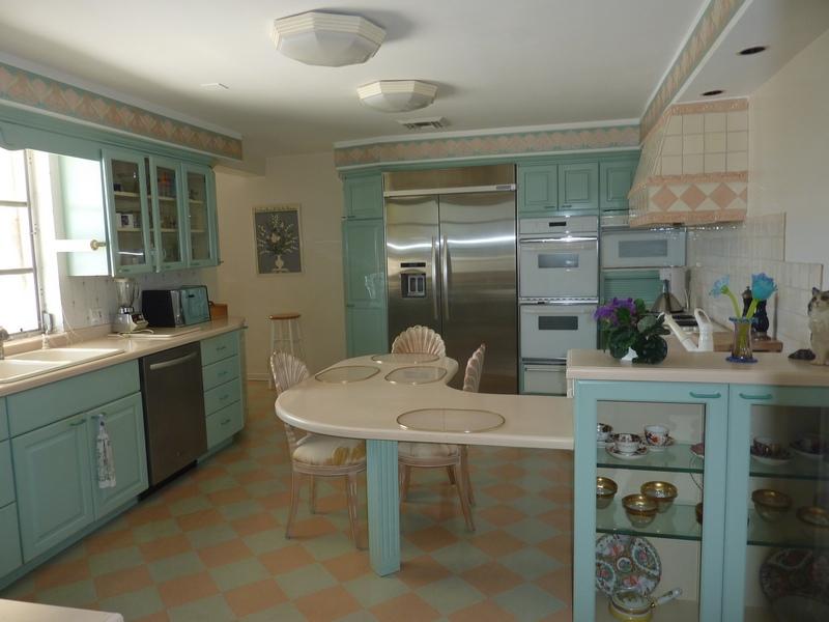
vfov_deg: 54.9
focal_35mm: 25
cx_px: 414
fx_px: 599
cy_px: 311
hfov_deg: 69.4
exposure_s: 1/30
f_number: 3.3
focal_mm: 4.1
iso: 100
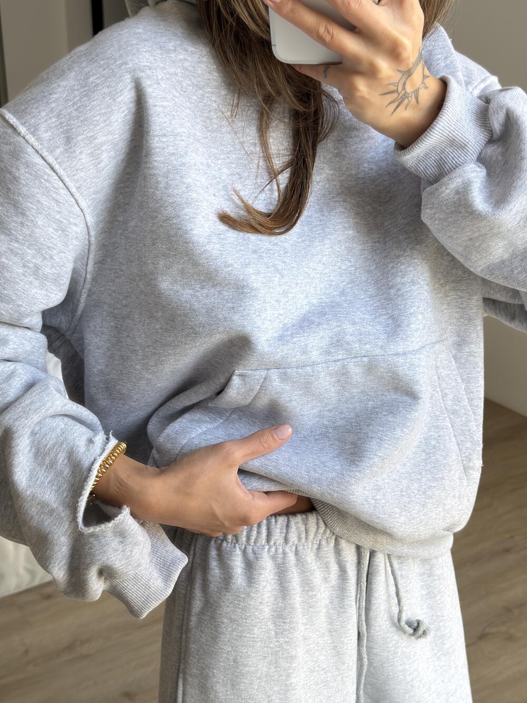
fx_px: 710
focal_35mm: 35
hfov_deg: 40.7
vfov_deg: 52.6
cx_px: 264
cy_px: 352
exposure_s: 1/98
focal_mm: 6.76
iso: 100
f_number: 1.78
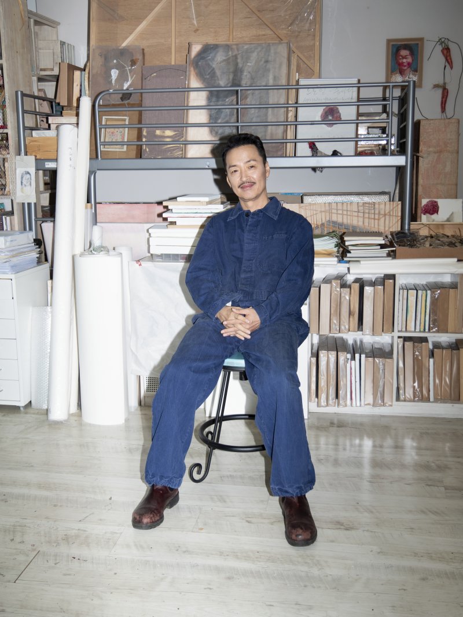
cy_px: 308
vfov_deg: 44.8
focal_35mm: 42
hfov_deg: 34.4
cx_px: 232
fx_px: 749
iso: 200
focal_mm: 21
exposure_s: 1/100
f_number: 4
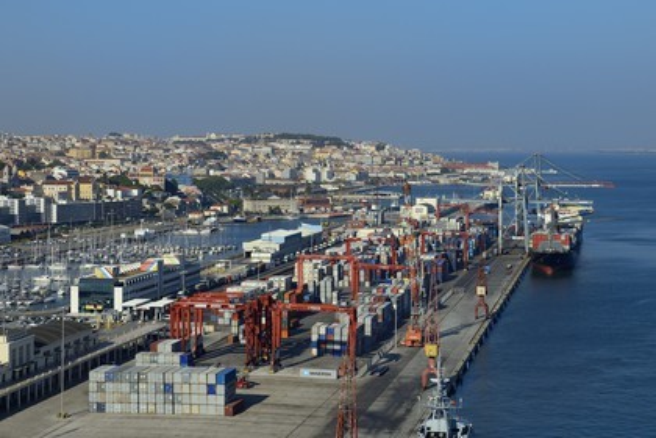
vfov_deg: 23.4
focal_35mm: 58
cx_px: 328
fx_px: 1057
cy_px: 219
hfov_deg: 34.5
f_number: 6.3
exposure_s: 1/1250
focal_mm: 58
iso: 200
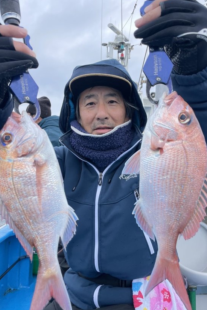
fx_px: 241
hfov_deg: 46.4
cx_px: 107
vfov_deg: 65.5
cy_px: 154
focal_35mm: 28
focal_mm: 4.2
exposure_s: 1/593
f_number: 1.6
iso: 32
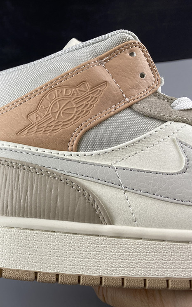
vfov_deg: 52.7
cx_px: -5
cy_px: 154
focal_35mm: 37
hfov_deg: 31.5
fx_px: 310
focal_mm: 4.25
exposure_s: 1/100
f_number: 1.8
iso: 40
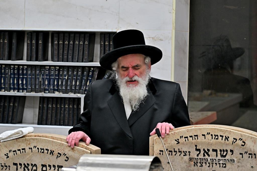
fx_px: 1285
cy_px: 86
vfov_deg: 7.6
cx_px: 128
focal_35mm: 180
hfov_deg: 11.4
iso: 640
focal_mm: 120
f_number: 4
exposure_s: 1/200
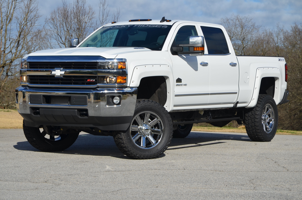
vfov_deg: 13.0
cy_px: 100
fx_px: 879
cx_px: 151
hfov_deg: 19.5
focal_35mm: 105
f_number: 8
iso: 200
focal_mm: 70
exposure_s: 1/1000
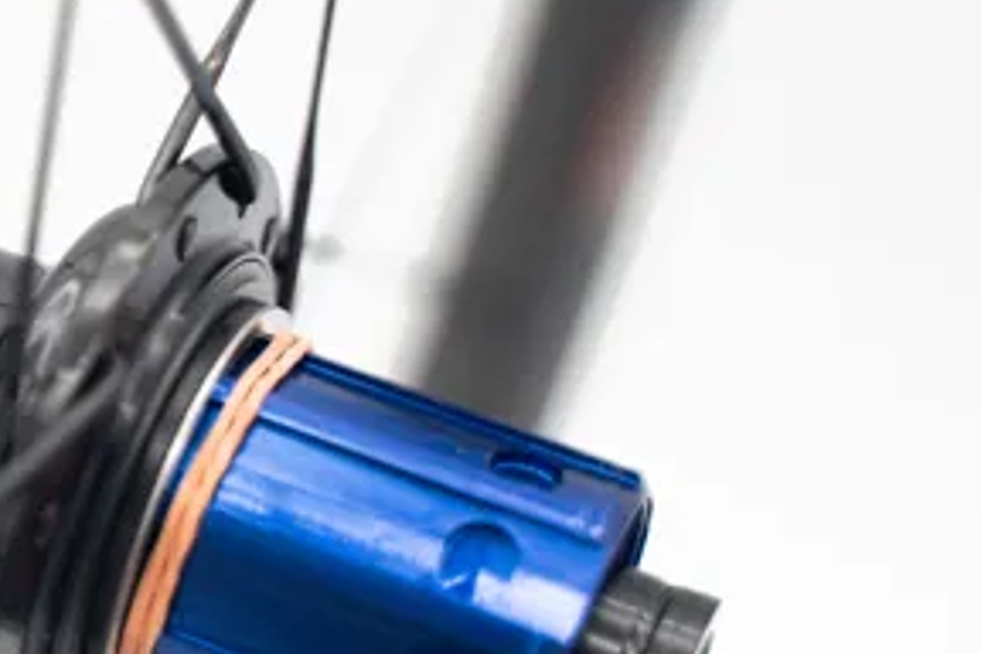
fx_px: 3106
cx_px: -198
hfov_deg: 17.1
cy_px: 383
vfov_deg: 12.0
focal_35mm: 114
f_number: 2.8
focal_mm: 41
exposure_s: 1/1600
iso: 800
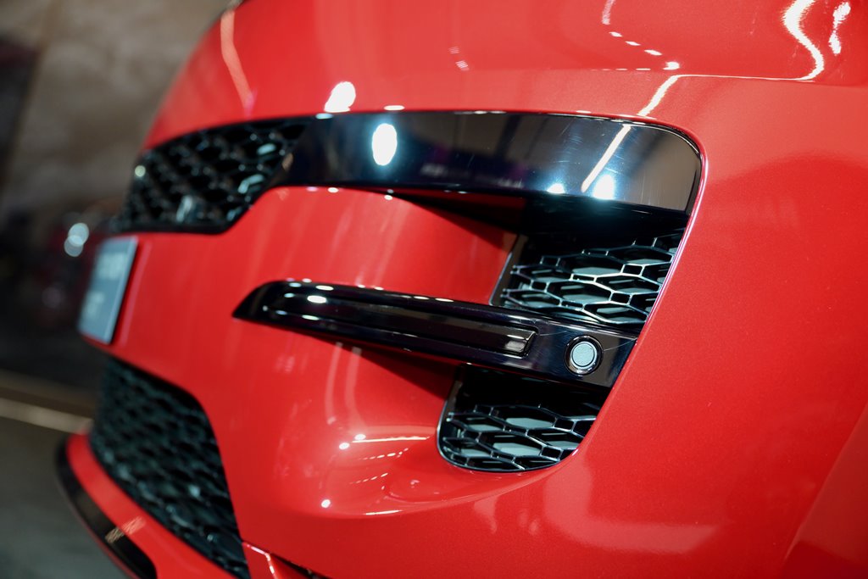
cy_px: 290
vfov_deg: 26.5
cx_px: 434
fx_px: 1230
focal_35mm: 51
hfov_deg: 38.9
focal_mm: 51
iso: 1600
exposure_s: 1/80
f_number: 3.2
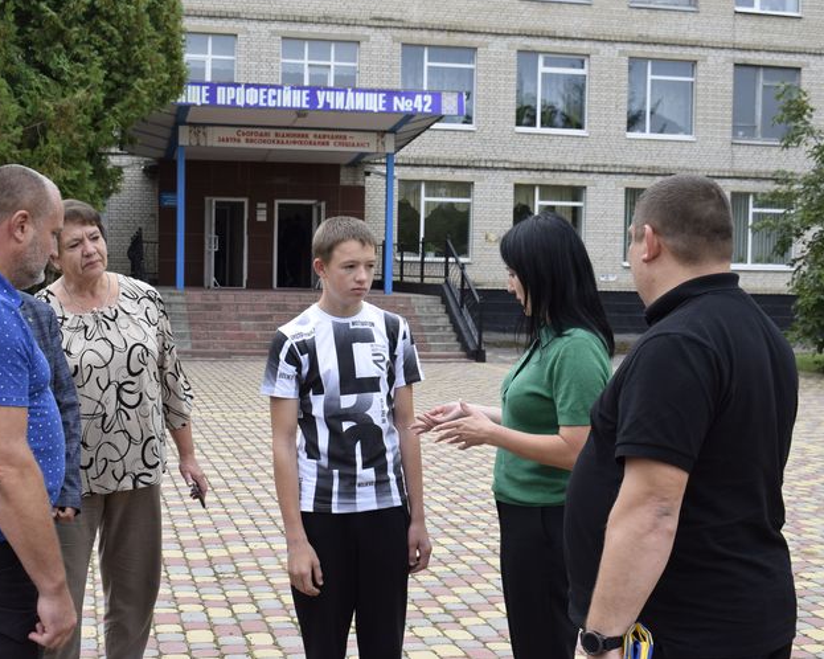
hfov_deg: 35.6
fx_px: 1282
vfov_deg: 28.8
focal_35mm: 53
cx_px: 349
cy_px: 330
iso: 400
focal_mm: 31
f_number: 8
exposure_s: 1/250
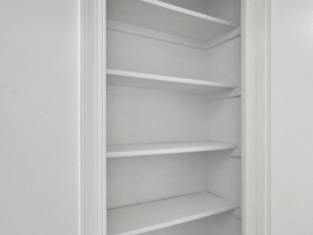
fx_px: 226
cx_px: 194
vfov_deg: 53.2
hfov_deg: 68.4
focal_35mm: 25
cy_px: 167
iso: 800
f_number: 4
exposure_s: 1/40
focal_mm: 16
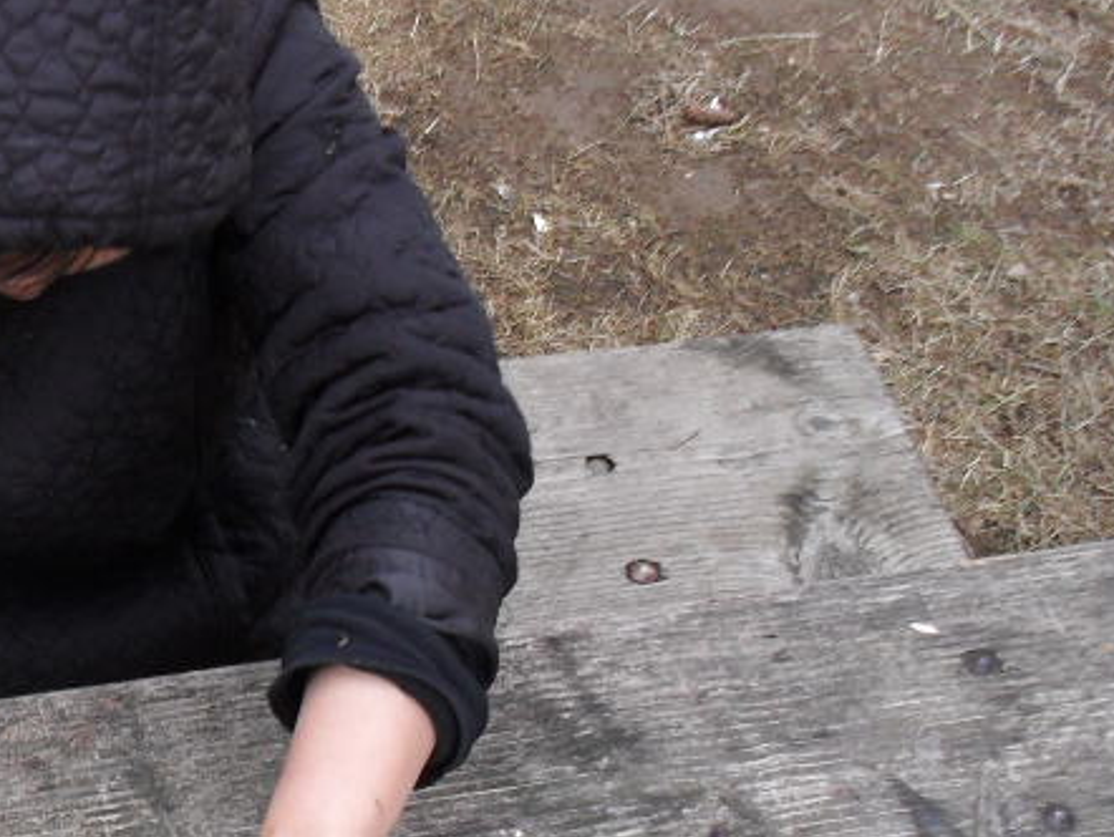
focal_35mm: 81
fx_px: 2608
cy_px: 597
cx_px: 53
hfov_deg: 23.3
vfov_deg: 18.1
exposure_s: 1/60
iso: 100
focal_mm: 6.3
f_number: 3.2
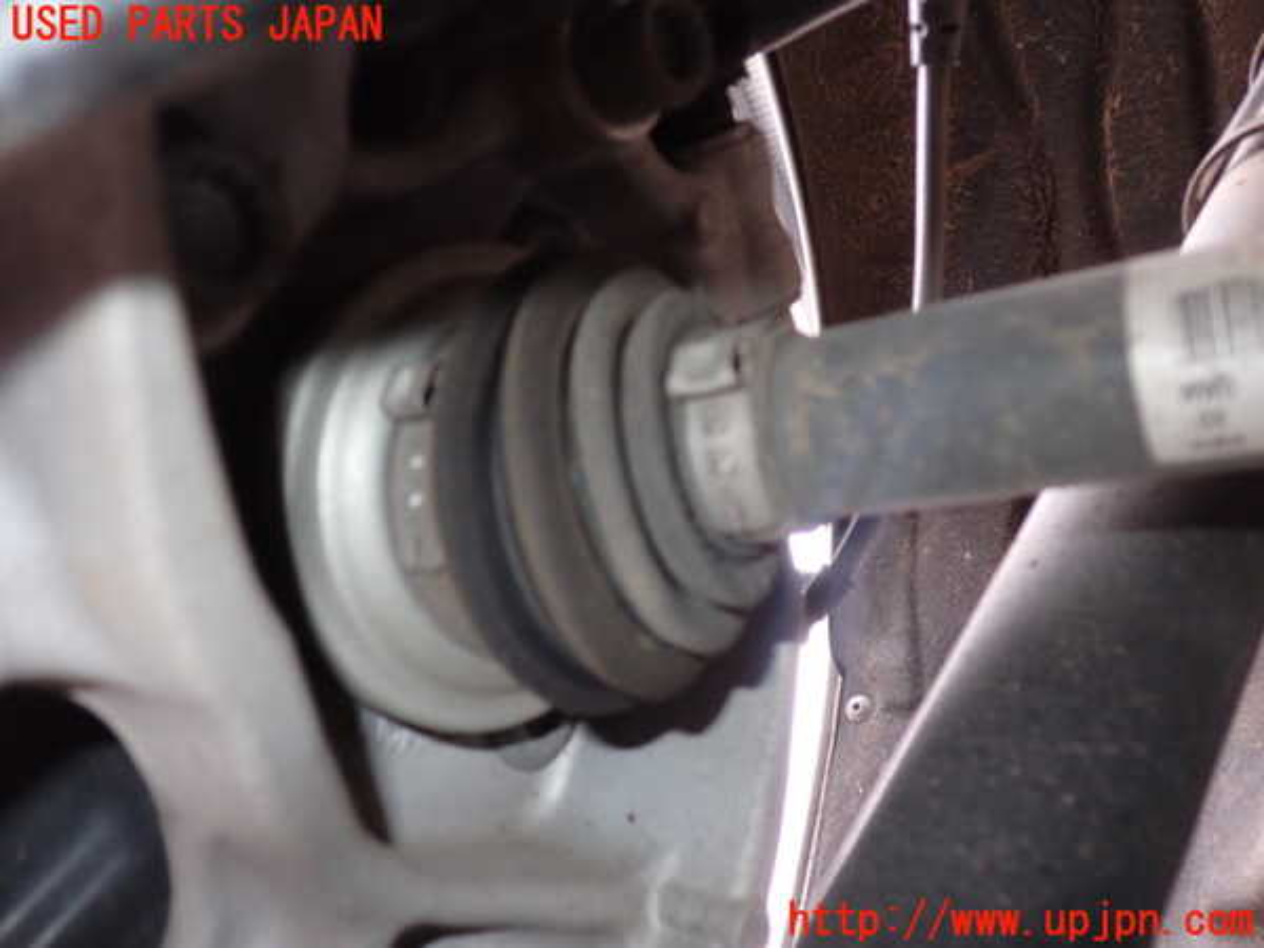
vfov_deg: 46.8
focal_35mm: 30
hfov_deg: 60.0
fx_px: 1095
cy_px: 474
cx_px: 632
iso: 200
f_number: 2.3
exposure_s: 1/30
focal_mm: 5.4
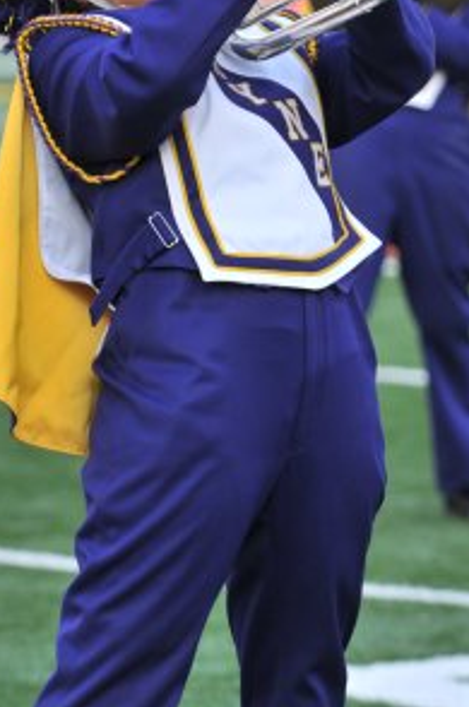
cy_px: 238
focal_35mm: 398
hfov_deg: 3.4
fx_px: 7805
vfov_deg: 5.2
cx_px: 220
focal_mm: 130
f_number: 2.8
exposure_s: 1/640
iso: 200
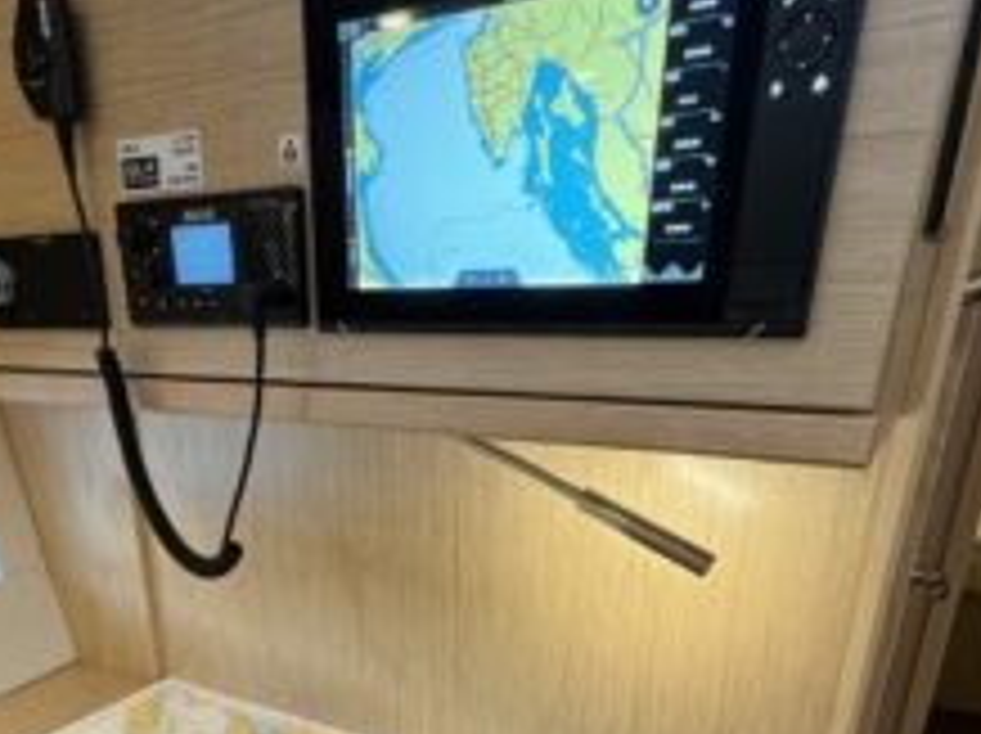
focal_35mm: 30
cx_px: 376
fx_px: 849
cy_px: 675
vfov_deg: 42.4
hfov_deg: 59.3
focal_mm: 2.22
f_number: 2.2
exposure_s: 1/99
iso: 160
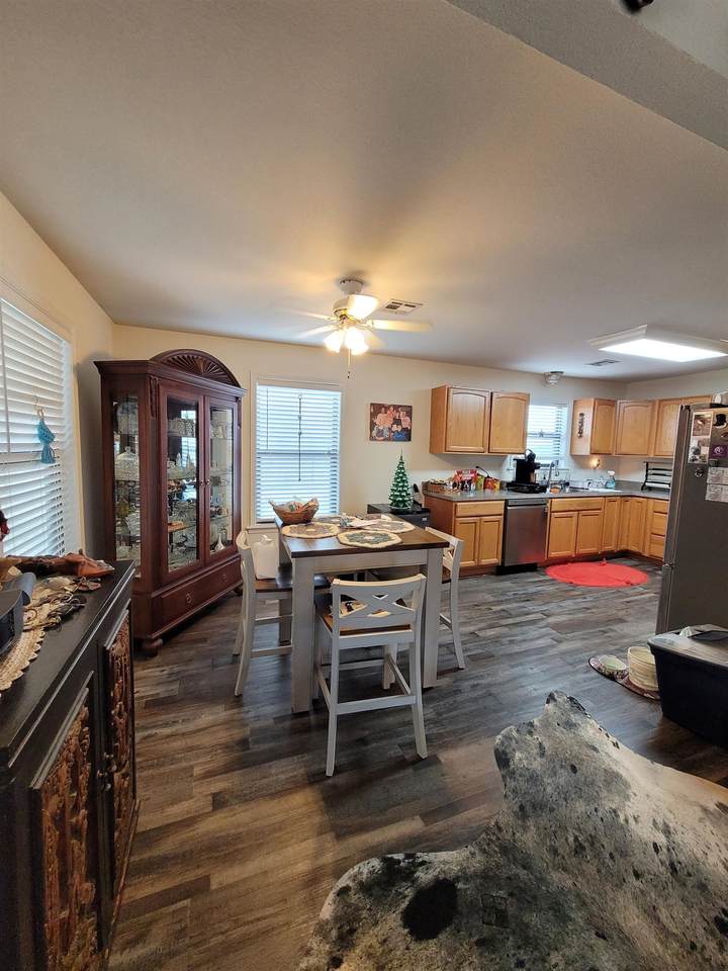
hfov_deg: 89.9
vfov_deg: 106.2
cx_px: 364
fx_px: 365
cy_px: 486
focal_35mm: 13
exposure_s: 1/60
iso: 250
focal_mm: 1.74
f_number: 2.2
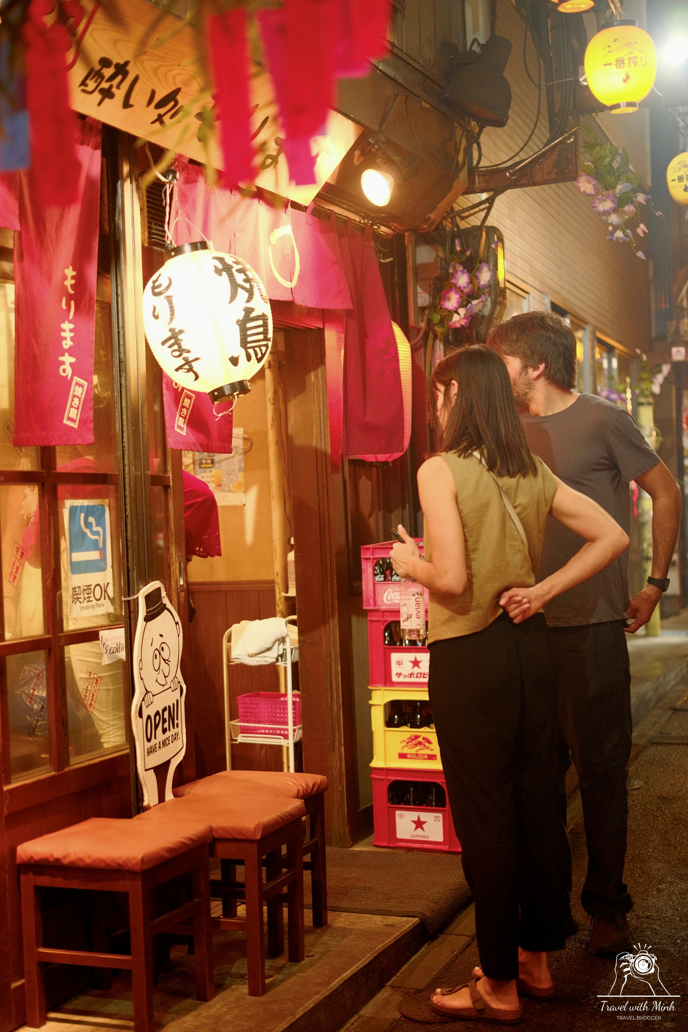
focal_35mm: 50
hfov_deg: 27.0
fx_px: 1433
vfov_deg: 39.6
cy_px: 516
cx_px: 344
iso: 1600
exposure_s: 1/100
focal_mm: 33
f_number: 1.4
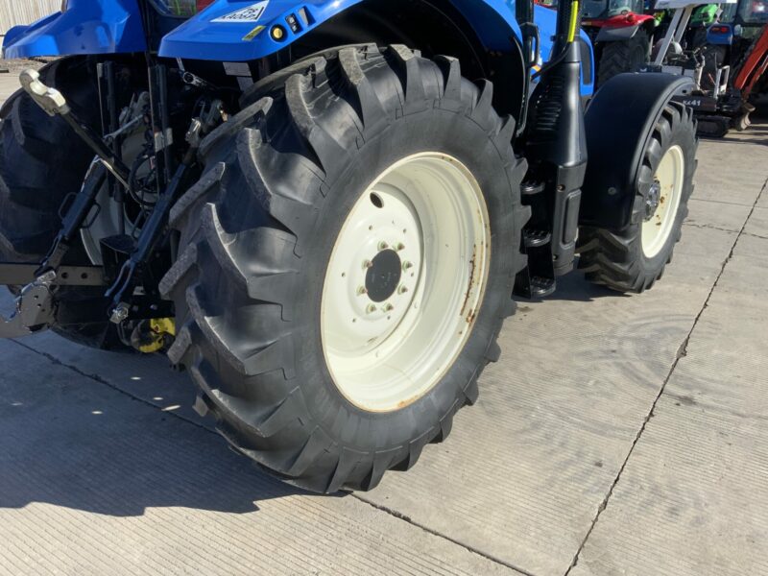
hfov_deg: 61.7
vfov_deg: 48.2
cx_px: 384
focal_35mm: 29
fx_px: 643
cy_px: 288
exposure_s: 1/1412
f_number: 1.8
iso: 16
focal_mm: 3
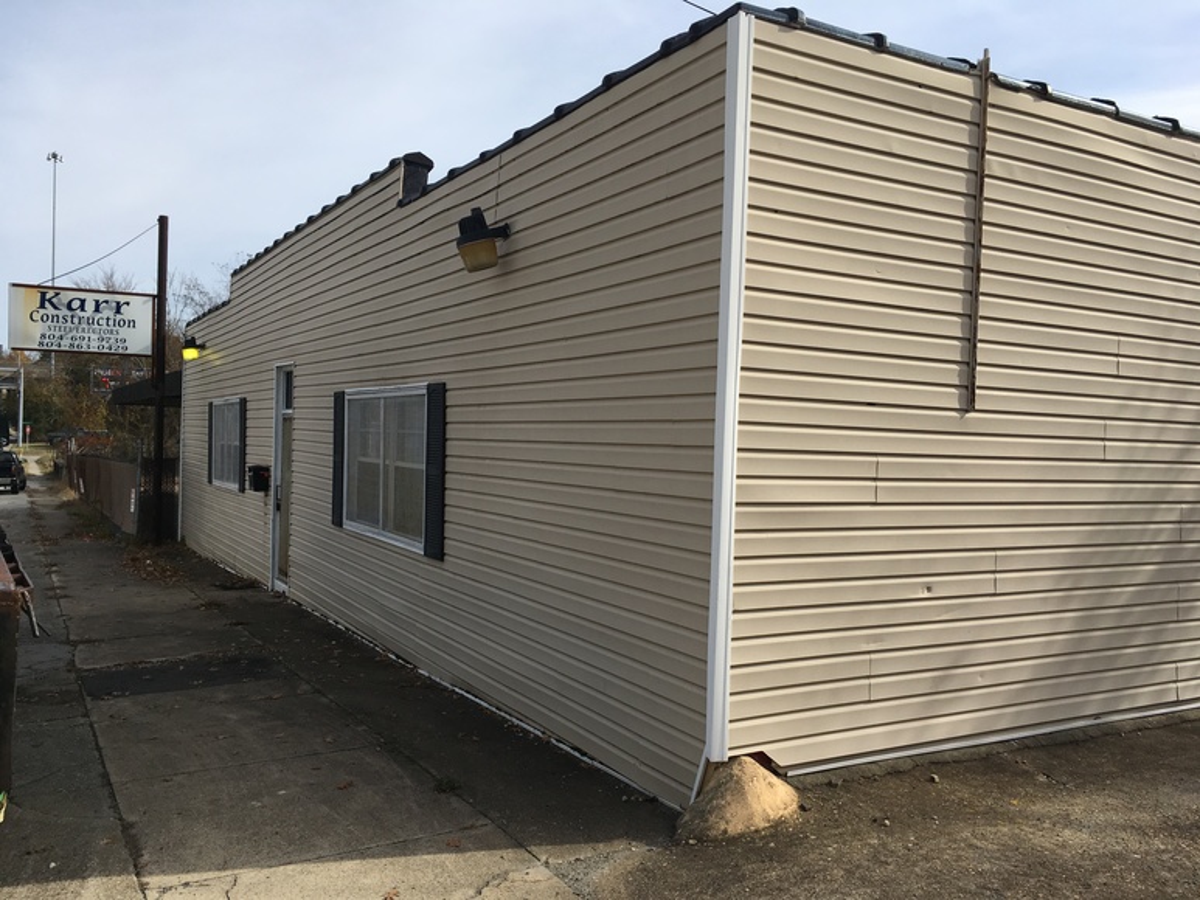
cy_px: 450
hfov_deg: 61.7
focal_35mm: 29
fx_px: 1005
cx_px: 600
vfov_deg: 48.2
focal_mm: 4.15
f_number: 2.2
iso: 25
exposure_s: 1/1603
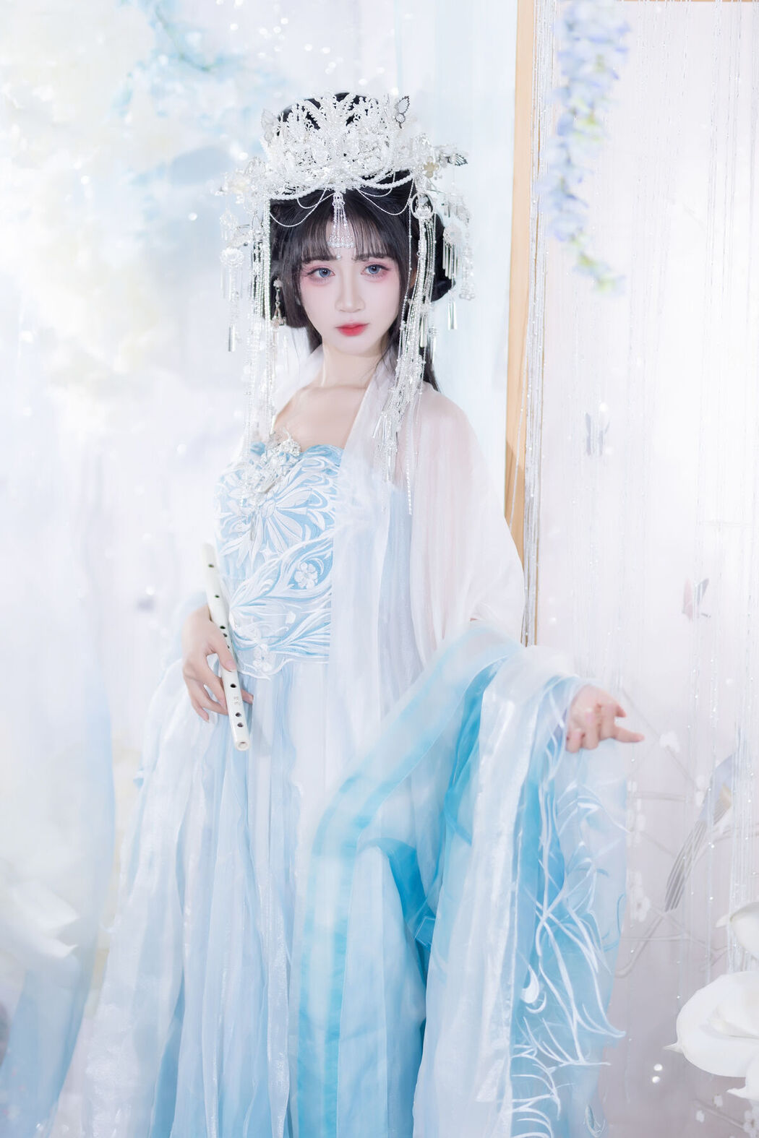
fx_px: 2688
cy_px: 569
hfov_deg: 16.1
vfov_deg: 23.9
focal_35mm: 85
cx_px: 380
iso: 100
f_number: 1.4
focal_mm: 85
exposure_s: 1/250
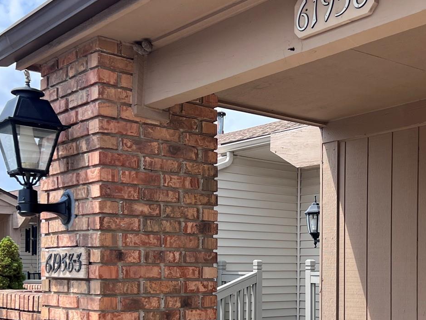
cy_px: 284
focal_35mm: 57
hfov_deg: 33.3
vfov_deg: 24.9
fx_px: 702
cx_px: 305
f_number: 1.5
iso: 50
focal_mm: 5.7
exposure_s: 1/2208
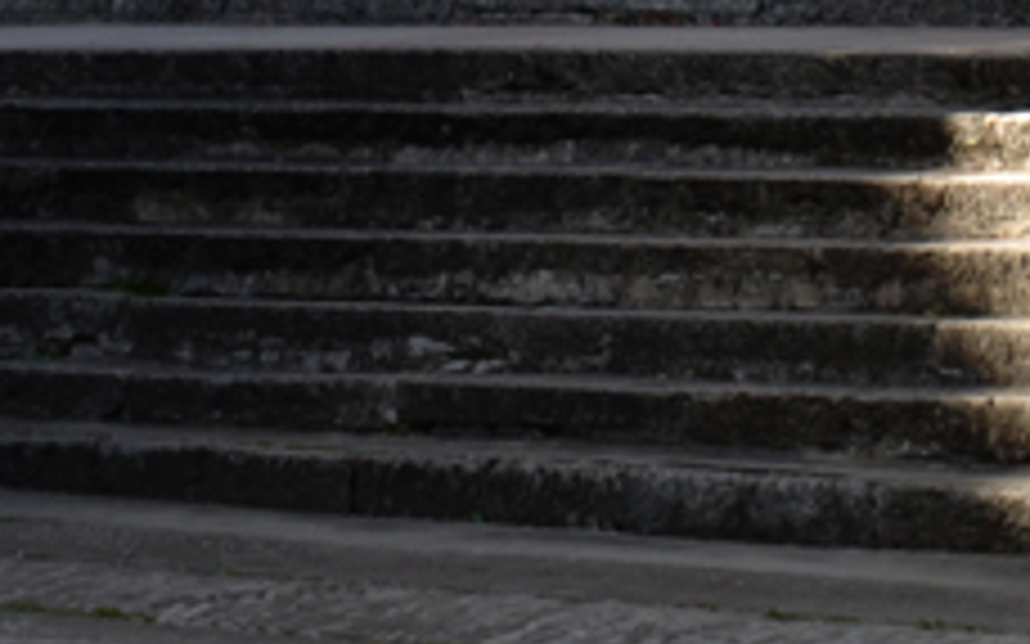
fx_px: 4967
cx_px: 1210
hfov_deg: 11.6
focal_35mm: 177
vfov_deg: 7.1
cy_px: -698
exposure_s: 1/125
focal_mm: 26
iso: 100
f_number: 5.6
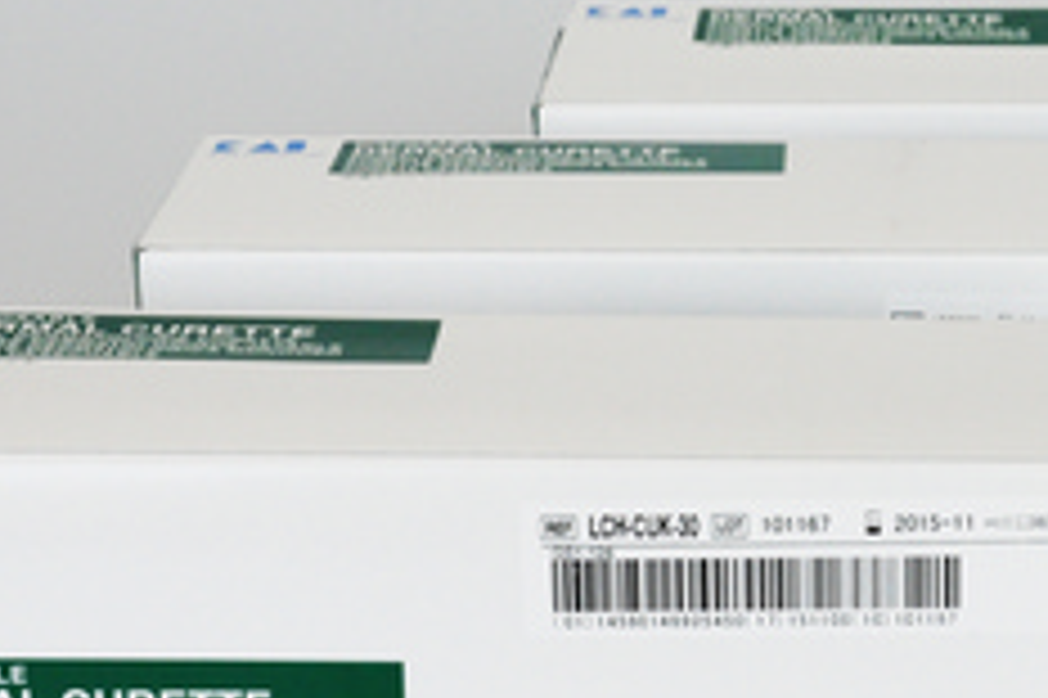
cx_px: 729
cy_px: 390
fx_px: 4276
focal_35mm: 147
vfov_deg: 9.3
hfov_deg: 13.9
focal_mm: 38
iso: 800
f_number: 11
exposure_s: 1/500
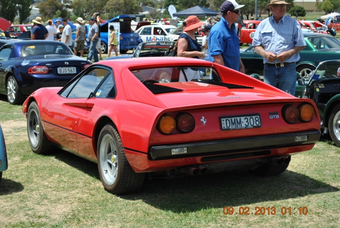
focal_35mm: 78
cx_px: 170
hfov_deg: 25.9
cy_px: 114
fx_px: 738
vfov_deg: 17.6
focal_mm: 52
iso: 100
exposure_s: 1/250
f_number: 8
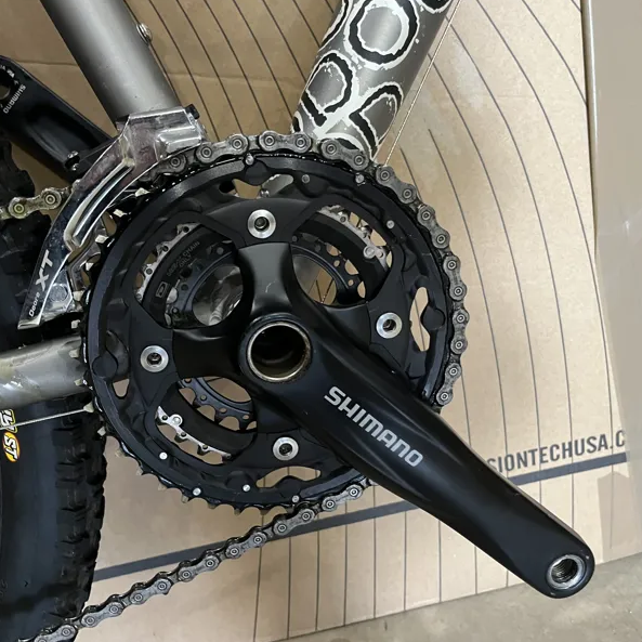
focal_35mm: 31
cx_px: 288
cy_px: 319
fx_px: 650
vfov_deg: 52.5
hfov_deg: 52.4
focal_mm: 5.1
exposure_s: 1/33
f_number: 1.6
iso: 400
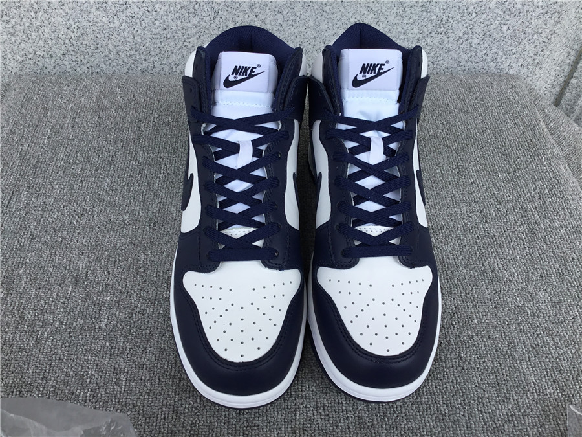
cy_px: 218
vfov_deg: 45.4
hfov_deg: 58.4
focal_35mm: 31
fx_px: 521
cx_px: 291
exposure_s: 1/407
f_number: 2.4
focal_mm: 3.3
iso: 25
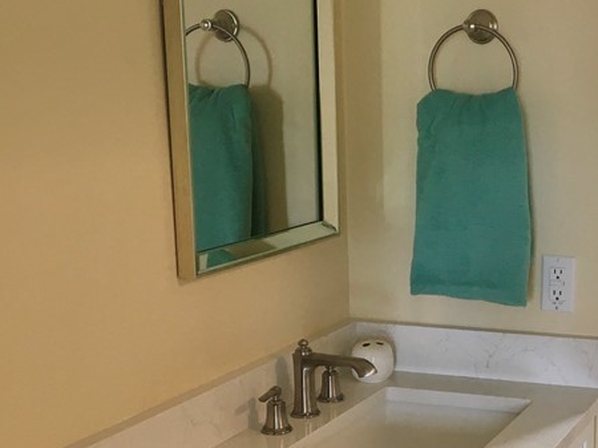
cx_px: 502
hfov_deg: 28.6
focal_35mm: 66
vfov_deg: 22.1
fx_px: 1140
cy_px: 322
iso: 50
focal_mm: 4.15
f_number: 2.2
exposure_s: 1/30
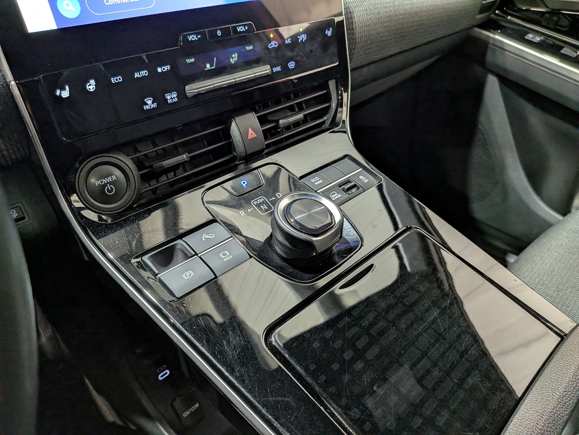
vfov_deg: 56.8
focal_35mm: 24
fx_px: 401
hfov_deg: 71.6
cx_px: 290
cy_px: 218
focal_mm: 4.53
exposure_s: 1/120
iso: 498
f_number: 1.7
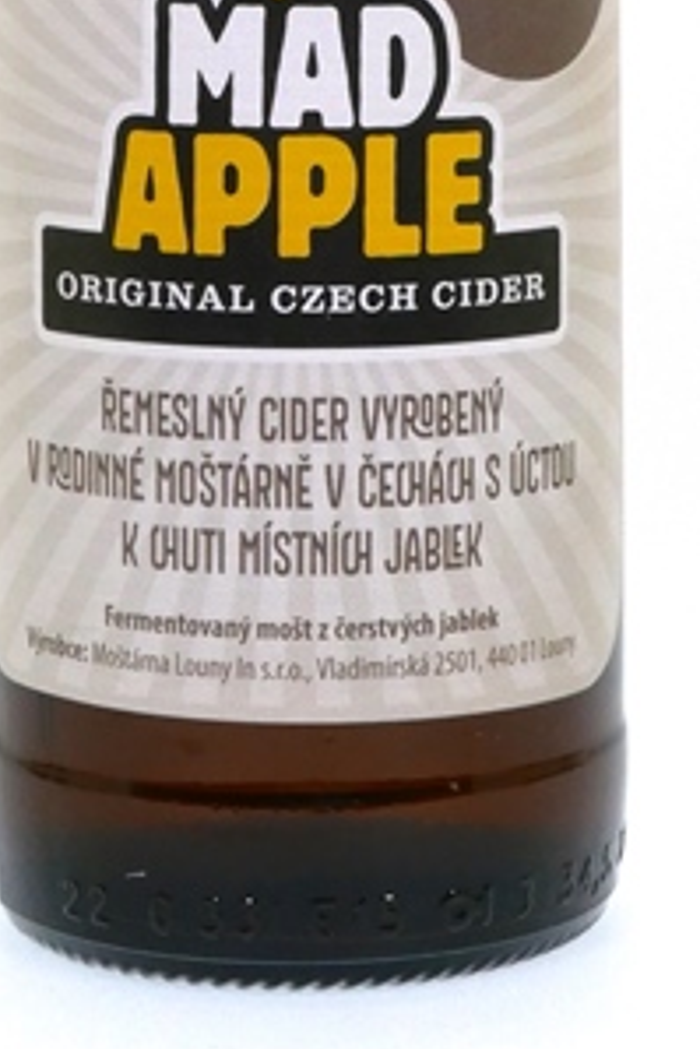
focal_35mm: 161
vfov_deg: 12.4
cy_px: -303
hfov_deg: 8.5
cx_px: 230
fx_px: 4690
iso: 800
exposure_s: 1/60
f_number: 16
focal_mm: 27.2
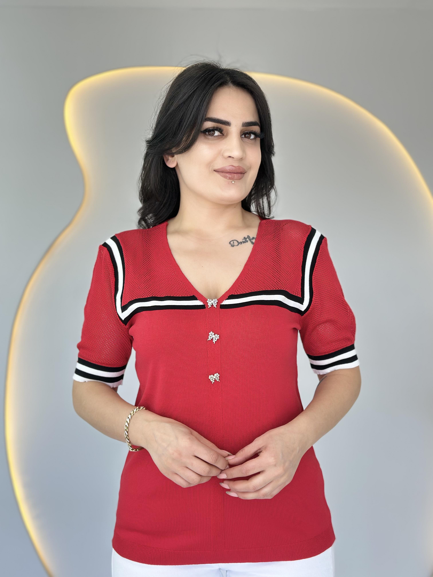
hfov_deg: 30.3
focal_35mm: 48
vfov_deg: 39.7
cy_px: 288
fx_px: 801
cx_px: 216
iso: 64
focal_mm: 6.86
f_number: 1.78
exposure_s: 1/100
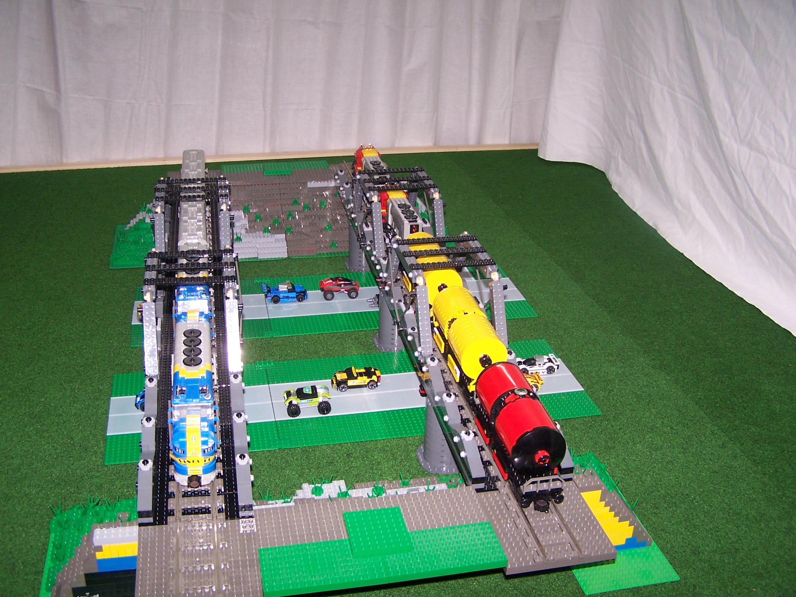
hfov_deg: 49.0
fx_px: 874
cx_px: 398
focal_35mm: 38
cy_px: 298
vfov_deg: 37.7
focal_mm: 6.3
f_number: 2.8
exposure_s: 1/60
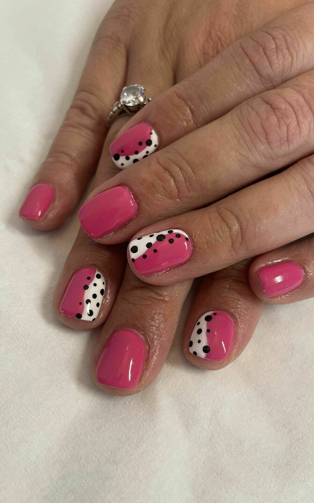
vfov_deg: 66.5
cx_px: 161
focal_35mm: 28
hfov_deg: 44.5
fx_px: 383
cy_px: 251
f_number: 1.6
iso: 100
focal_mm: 4.2
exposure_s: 1/50
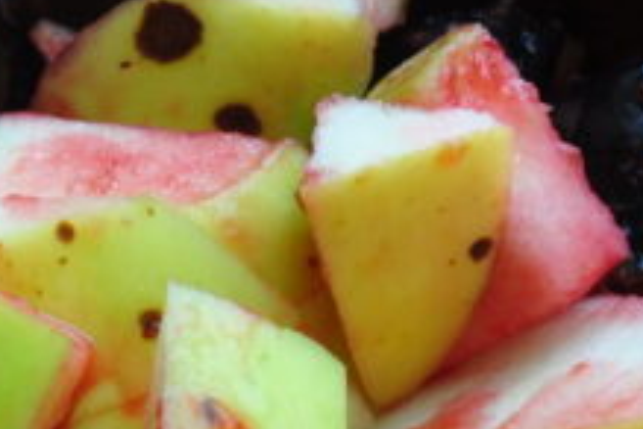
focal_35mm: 182
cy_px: 467
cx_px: -138
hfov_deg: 11.1
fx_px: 3250
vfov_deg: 7.5
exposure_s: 1/30
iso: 200
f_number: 7.1
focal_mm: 26
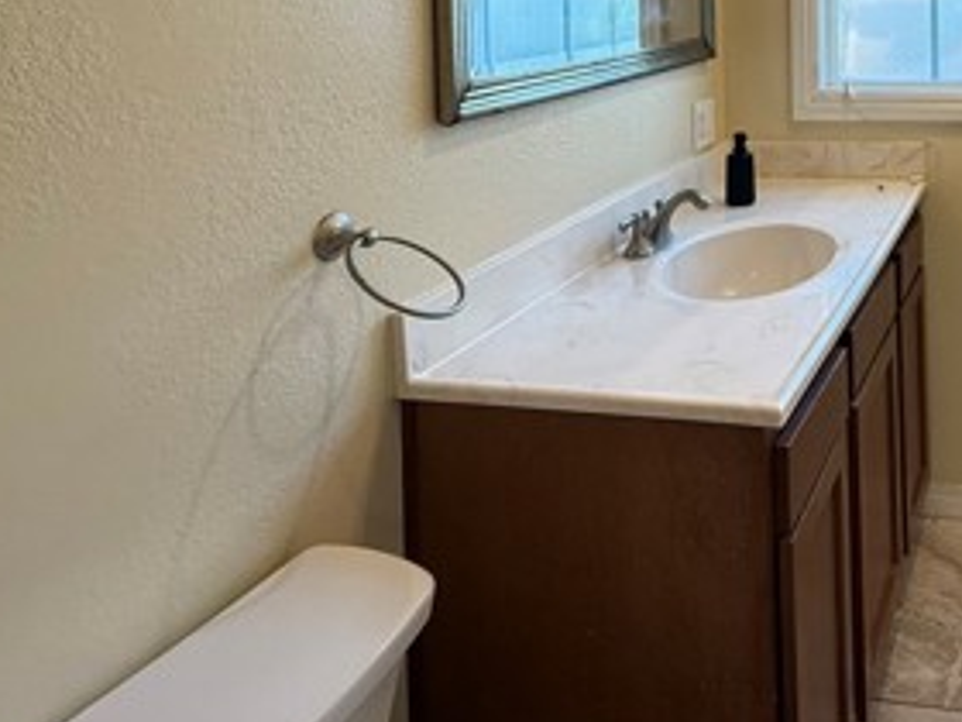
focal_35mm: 32
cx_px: 890
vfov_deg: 38.9
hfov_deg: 49.7
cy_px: -7
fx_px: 889
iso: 250
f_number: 2.2
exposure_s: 1/120
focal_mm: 2.22
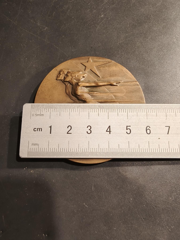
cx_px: 90
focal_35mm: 23
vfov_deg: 73.9
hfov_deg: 58.9
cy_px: 120
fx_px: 159
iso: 200
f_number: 2
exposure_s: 1/100
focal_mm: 2.32
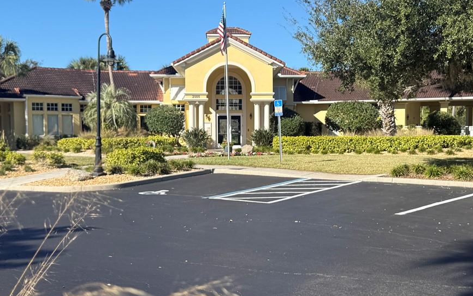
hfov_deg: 42.6
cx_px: 262
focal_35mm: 47
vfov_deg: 27.4
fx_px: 606
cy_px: 165
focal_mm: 6.76
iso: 80
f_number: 1.78
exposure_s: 1/3425
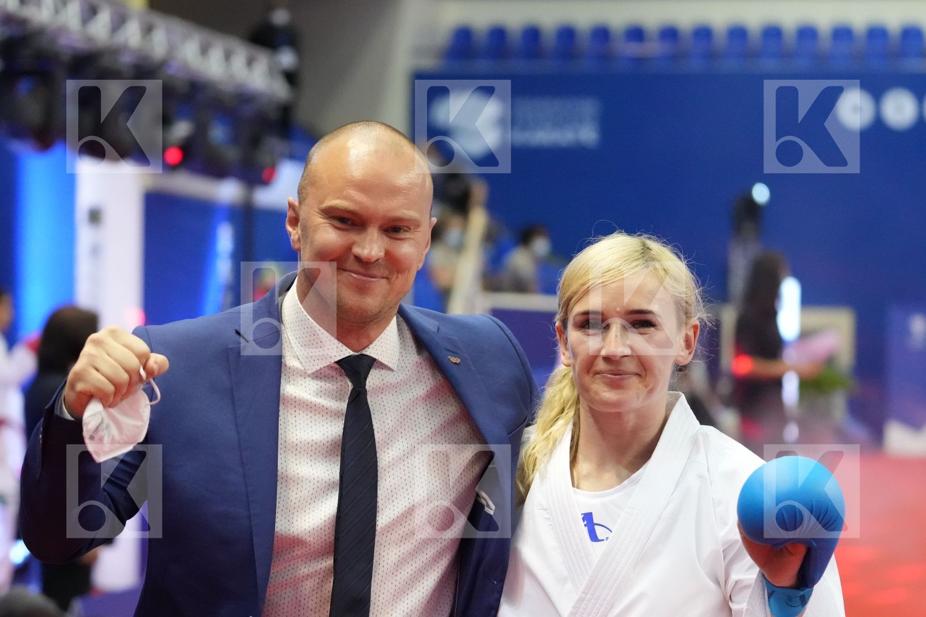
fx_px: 2701
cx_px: 463
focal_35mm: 105
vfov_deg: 13.0
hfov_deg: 19.5
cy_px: 308
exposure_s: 1/1000
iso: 6400
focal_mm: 70
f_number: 2.8
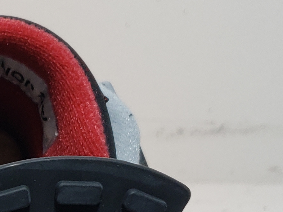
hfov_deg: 15.8
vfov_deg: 12.2
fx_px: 940
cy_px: 336
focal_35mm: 115
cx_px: -135
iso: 50
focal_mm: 4.3
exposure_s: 1/434
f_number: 1.5
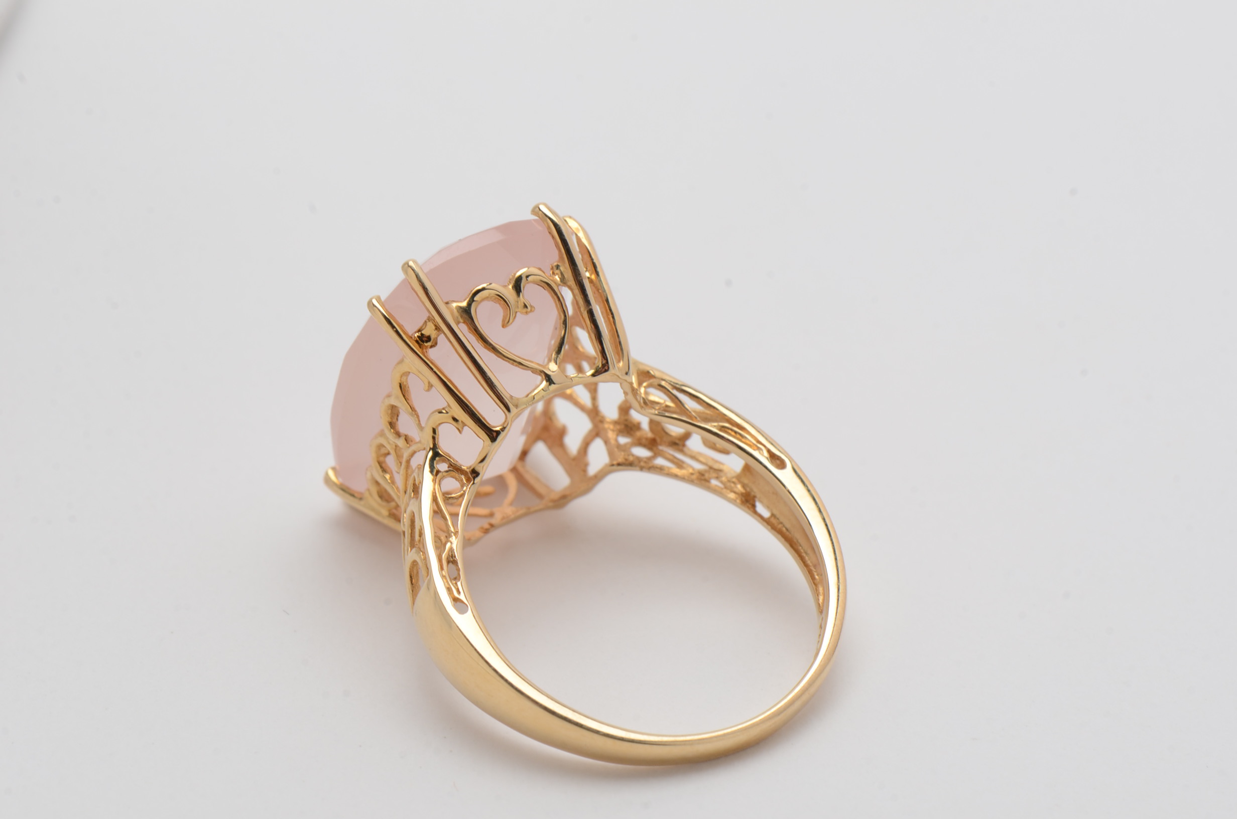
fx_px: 4372
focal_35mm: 128
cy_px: 410
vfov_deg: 10.7
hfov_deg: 16.1
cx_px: 618
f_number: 18
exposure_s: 1/125
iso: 200
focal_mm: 85
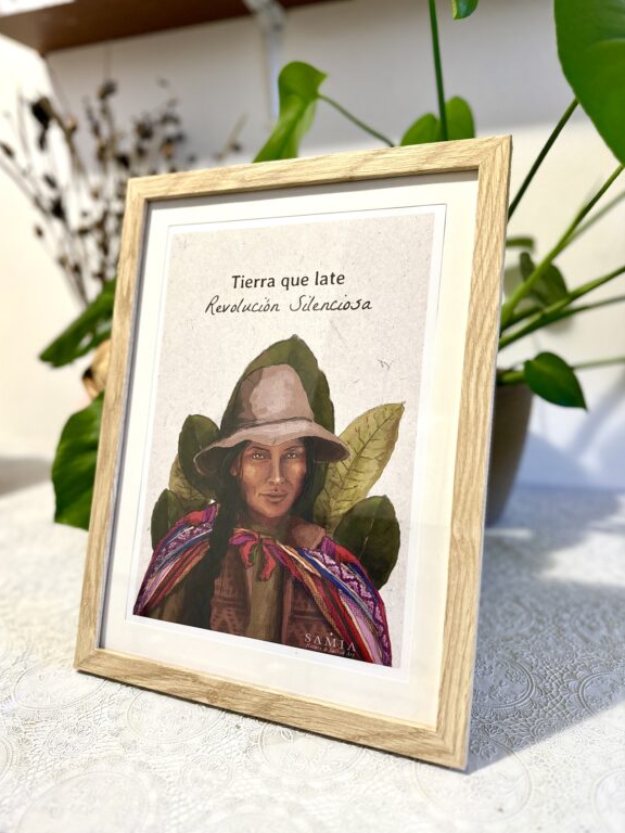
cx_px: 301
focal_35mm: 25
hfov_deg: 54.9
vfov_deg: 69.4
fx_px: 602
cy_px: 433
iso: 320
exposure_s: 1/50
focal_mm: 6.86
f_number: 1.78
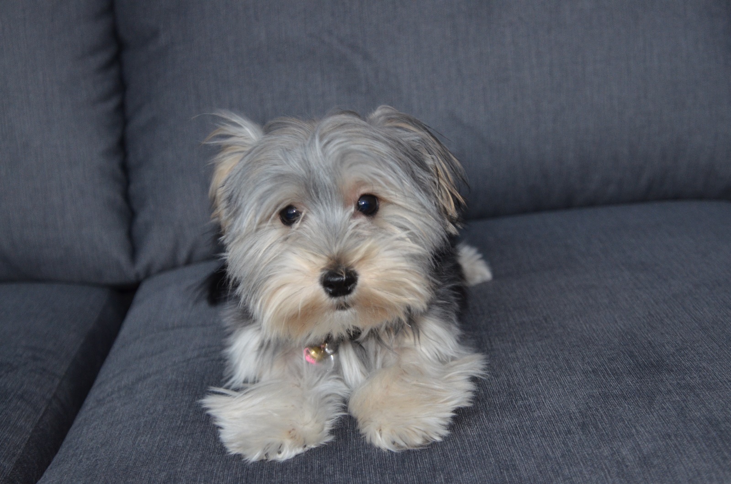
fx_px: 1216
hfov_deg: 33.5
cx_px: 366
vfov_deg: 22.5
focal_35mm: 60
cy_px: 242
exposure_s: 1/60
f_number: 4.2
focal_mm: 40
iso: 800
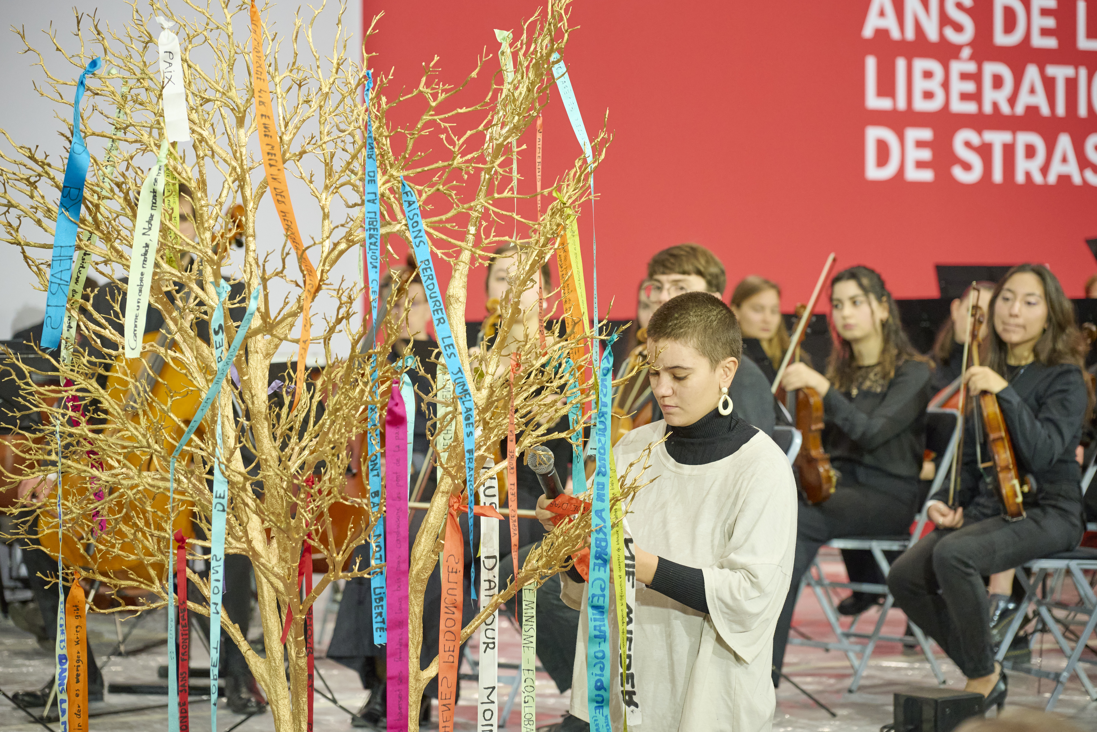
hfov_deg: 20.6
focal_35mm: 99
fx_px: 3017
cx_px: 548
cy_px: 366
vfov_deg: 13.8
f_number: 4
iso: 2000
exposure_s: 1/400
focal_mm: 99
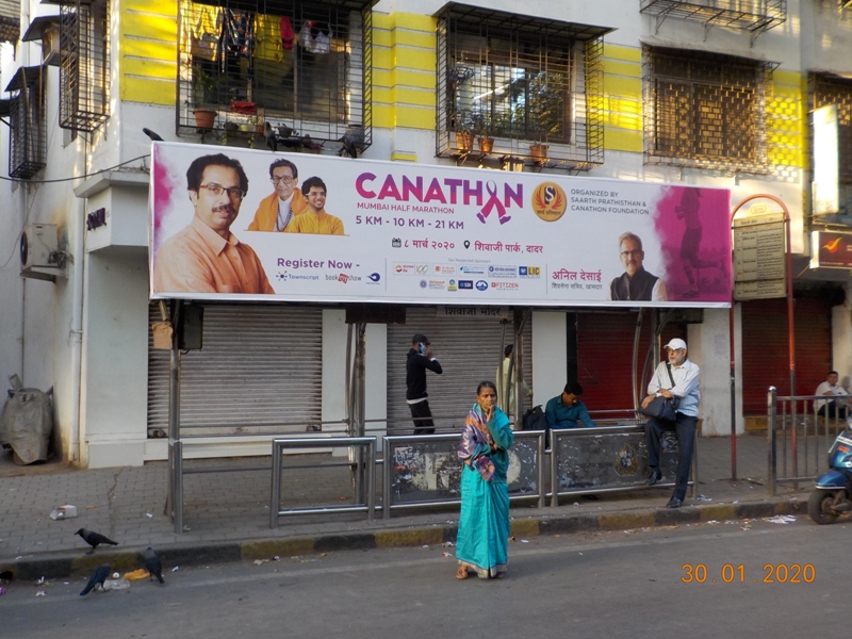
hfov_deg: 60.0
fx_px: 738
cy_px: 320
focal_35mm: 30
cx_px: 426
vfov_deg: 46.8
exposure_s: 1/60
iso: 125
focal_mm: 4.1
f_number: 3.3
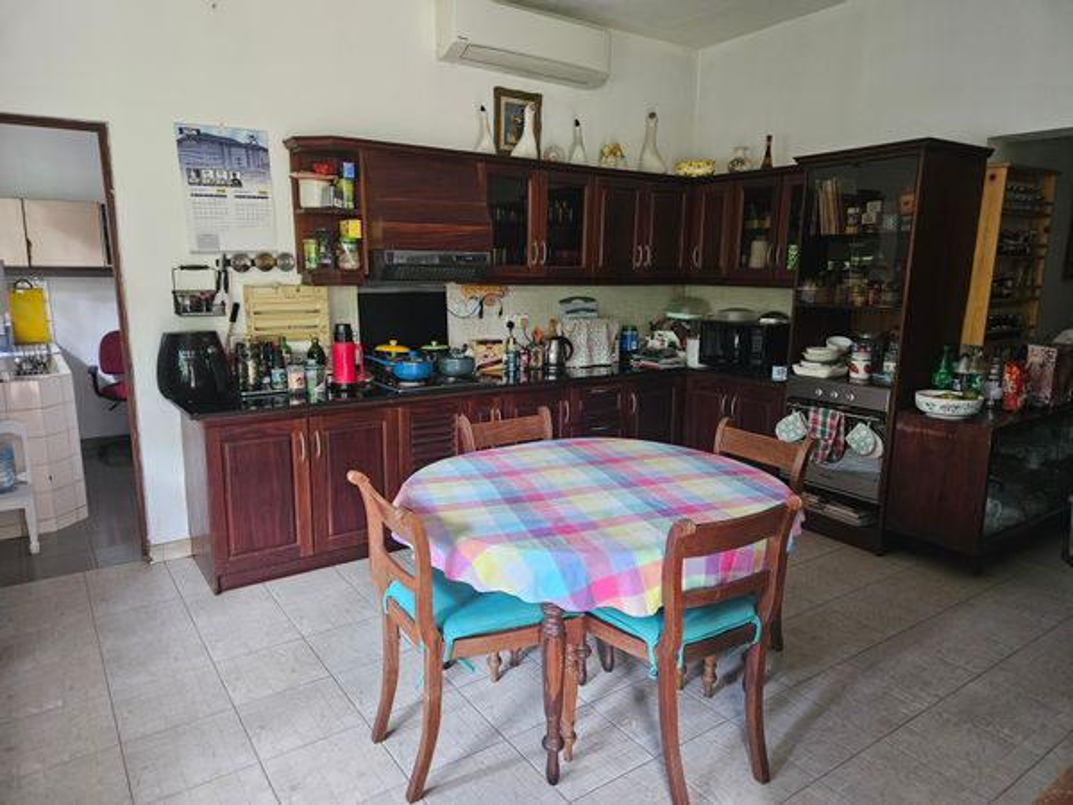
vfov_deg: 58.9
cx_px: 536
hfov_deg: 73.9
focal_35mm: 23
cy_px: 402
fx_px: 713
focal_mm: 5.4
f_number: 1.8
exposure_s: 1/33.3
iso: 640
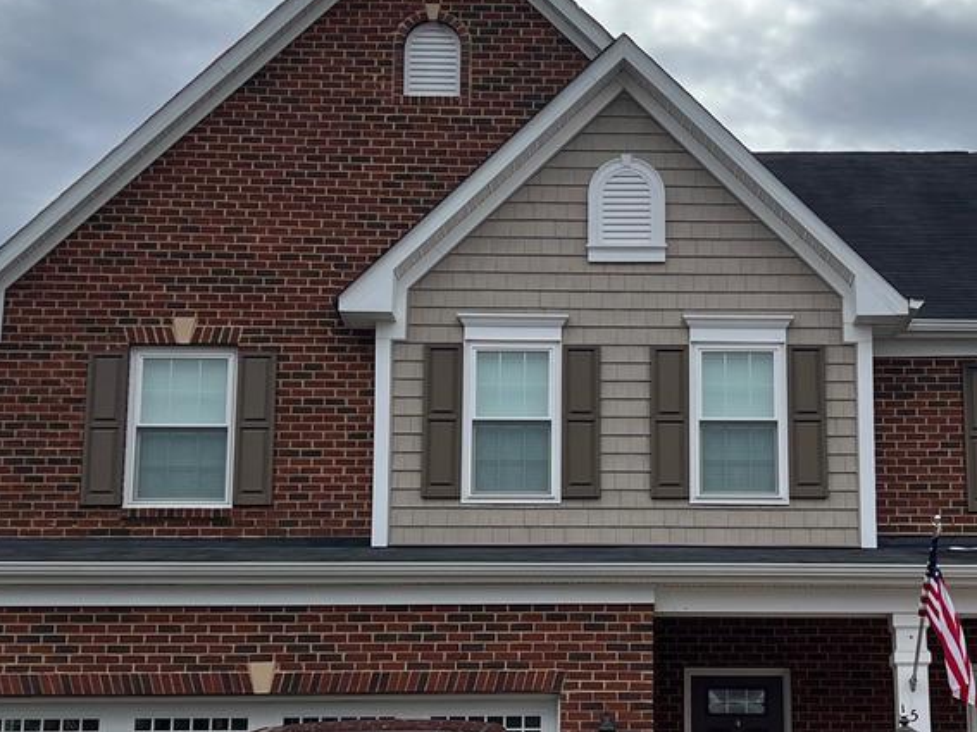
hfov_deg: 29.2
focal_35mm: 66
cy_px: 494
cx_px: 651
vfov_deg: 22.1
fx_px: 1862
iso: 50
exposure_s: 1/5882
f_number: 1.5
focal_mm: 5.7
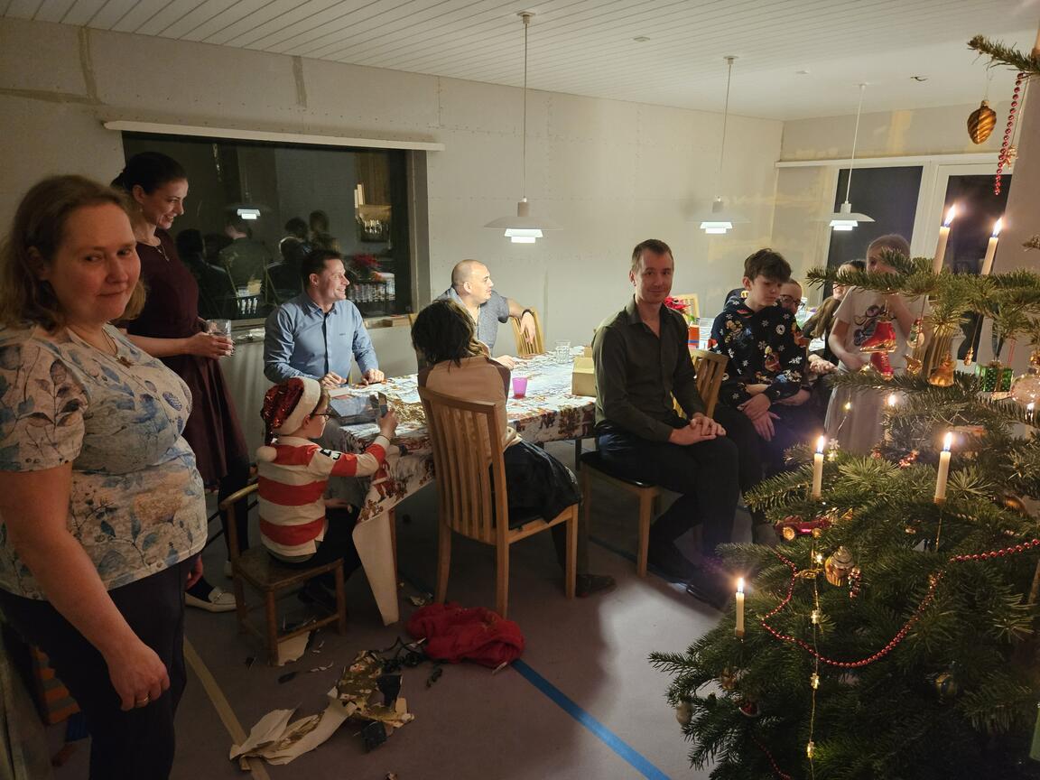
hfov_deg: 73.9
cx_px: 520
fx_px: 691
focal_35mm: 23
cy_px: 390
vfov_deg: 58.9
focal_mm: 5.4
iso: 640
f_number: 1.8
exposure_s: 1/25
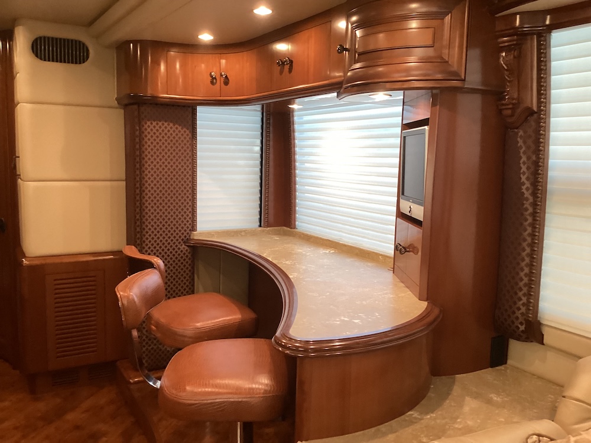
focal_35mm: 31
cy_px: 222
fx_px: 529
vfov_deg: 45.4
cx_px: 296
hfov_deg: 58.4
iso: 200
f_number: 2.4
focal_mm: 3.3
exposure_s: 1/60
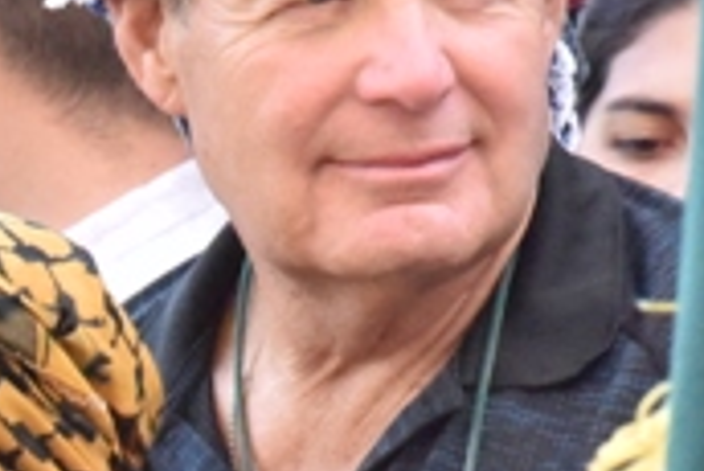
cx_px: -258
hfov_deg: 3.1
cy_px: 670
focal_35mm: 667
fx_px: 13054
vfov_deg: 2.1
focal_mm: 112
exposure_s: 1/800
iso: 6400
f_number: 10
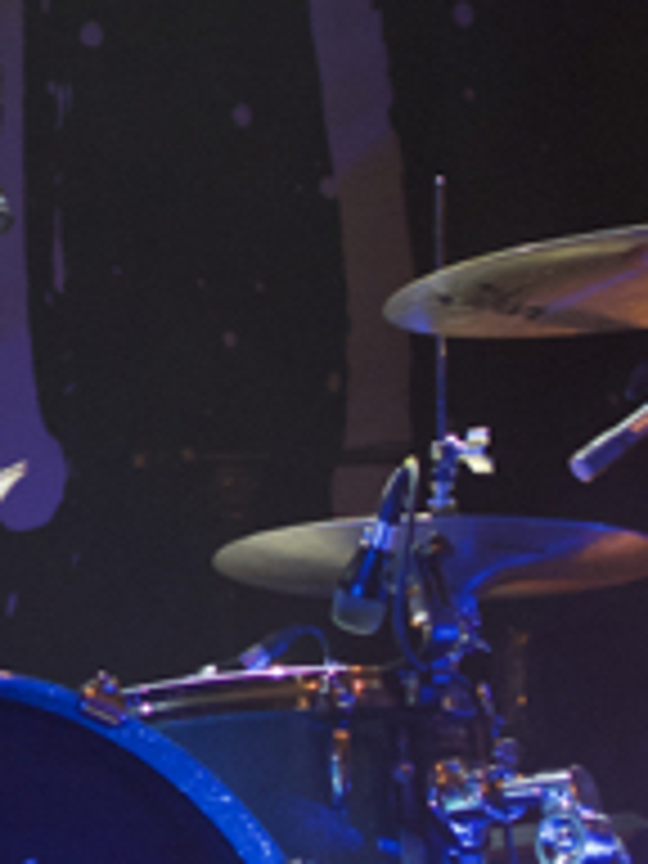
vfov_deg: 7.5
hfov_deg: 5.6
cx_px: -256
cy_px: 259
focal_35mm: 264
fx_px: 6577
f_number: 2.8
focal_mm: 35
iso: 1000
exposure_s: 1/60
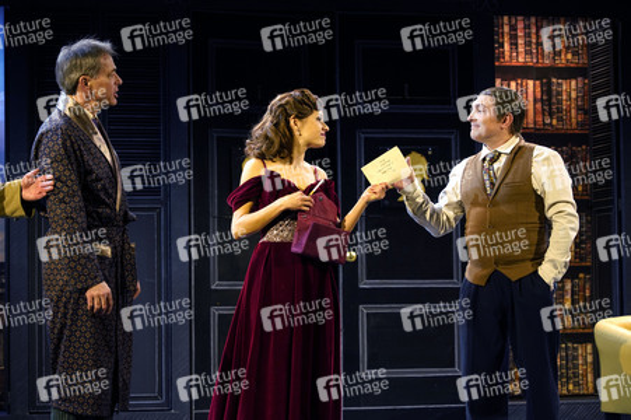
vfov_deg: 15.7
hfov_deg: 23.4
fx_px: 1524
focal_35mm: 87
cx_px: 316
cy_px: 210
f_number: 4.5
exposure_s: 1/160
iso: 1600
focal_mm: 87
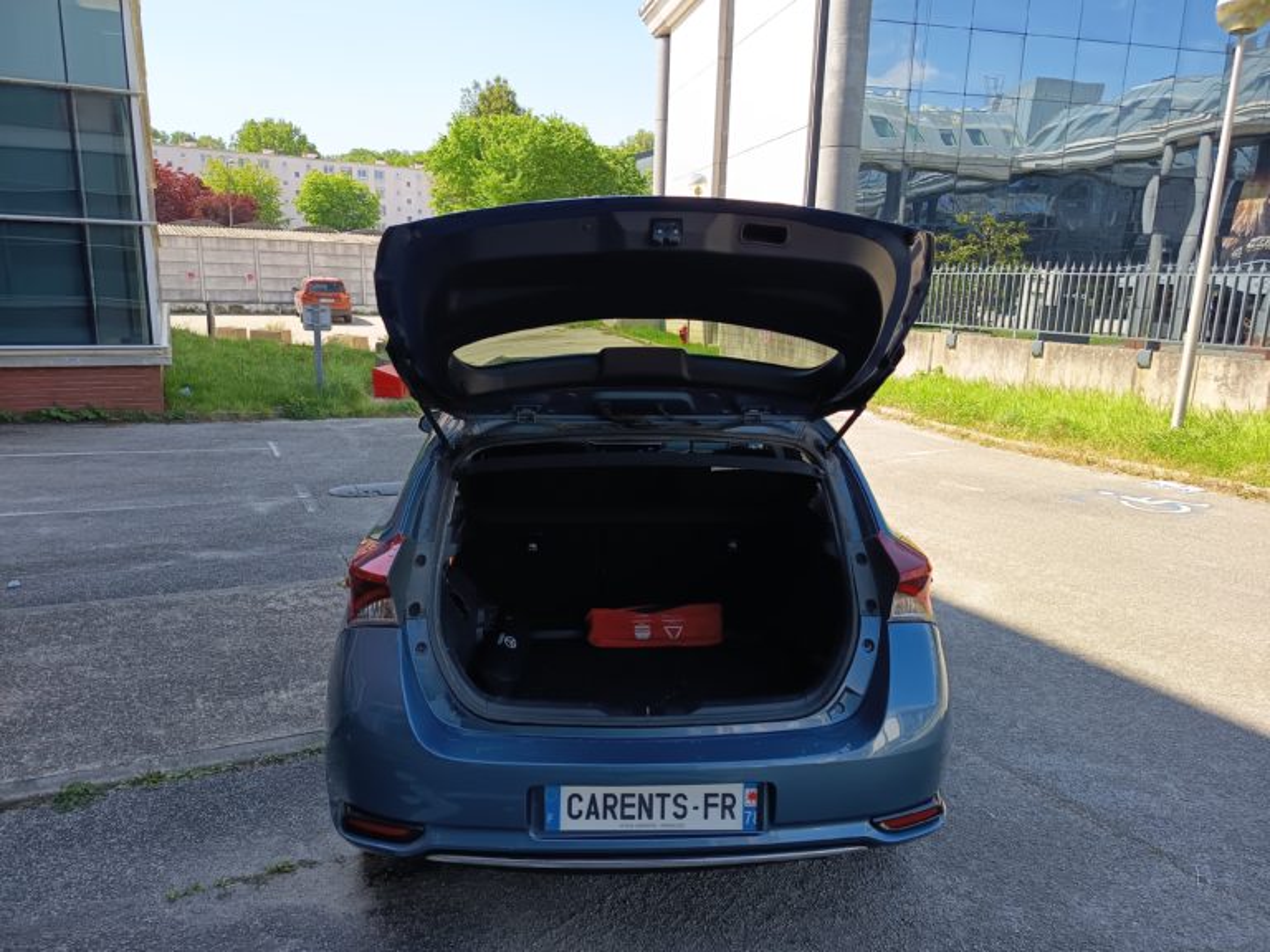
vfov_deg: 56.8
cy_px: 476
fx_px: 881
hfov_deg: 71.6
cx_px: 635
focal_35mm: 24
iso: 50
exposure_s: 1/138
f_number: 1.7
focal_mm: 5.27
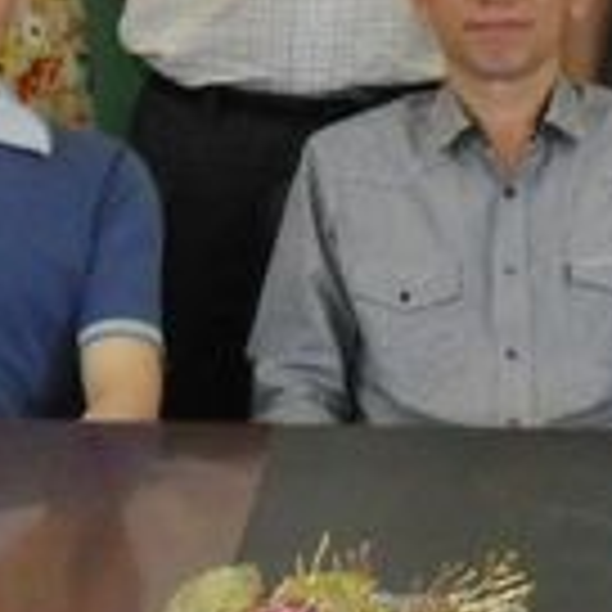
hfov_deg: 5.3
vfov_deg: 5.3
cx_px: 320
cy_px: -248
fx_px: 6561
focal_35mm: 328
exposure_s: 1/60
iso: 400
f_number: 4.2
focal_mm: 11.2
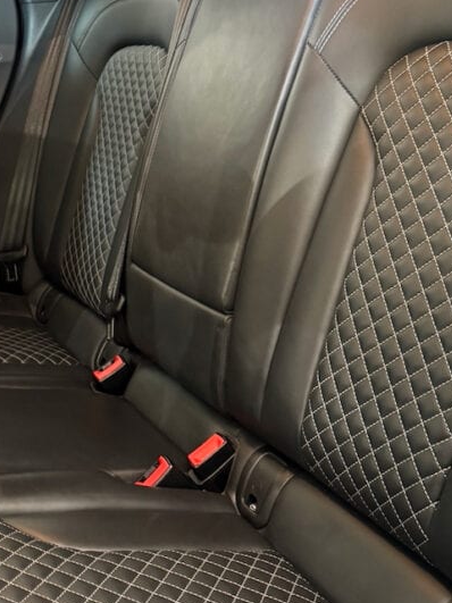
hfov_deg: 30.0
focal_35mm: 48
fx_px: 836
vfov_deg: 39.6
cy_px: 257
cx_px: 148
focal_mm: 6.76
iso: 800
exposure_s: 1/25
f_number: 1.78
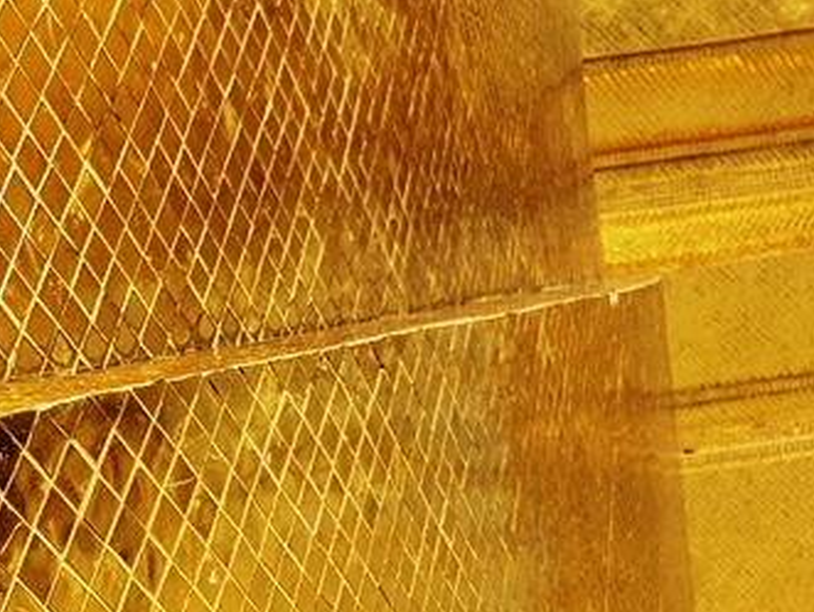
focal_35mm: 51
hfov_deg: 34.7
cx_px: 42
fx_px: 1201
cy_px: 590
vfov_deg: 27.2
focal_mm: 4.2
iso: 40
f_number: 1.7
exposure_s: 1/389
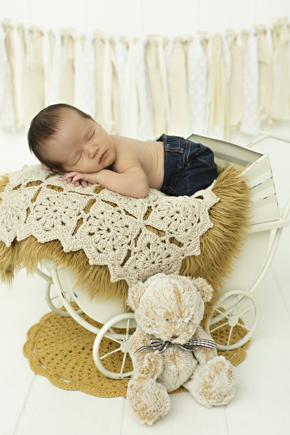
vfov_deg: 37.9
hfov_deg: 25.8
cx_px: 145
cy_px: 218
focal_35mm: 52
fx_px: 634
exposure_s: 1/250
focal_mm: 35
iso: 400
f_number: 3.5
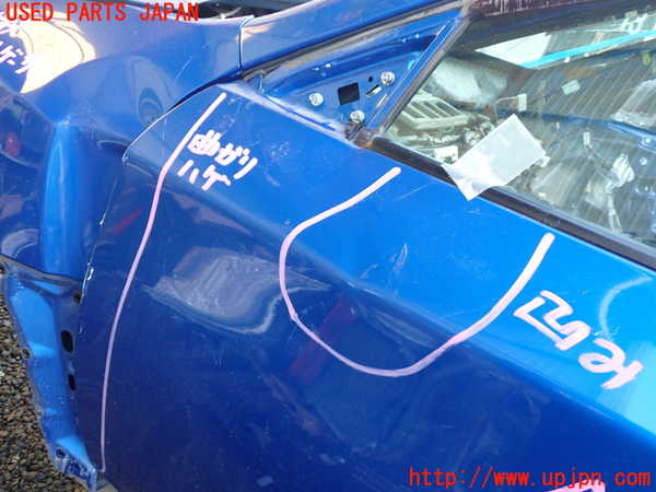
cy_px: 246
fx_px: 569
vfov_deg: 46.8
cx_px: 328
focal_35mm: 30
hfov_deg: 60.0
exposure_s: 1/50
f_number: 2.3
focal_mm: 5.4
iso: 200
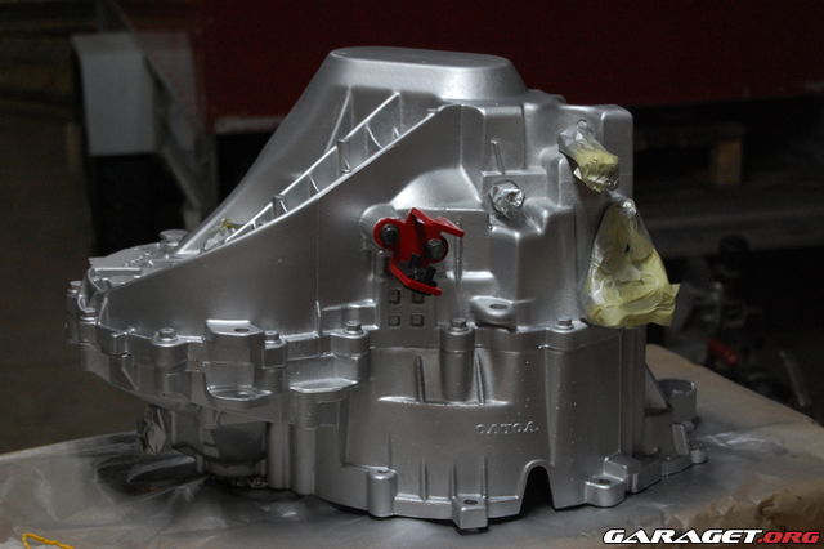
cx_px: 412
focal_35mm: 82
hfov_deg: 24.6
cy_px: 274
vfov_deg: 16.5
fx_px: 1887
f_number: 5.6
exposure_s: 1/25
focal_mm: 55
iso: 800
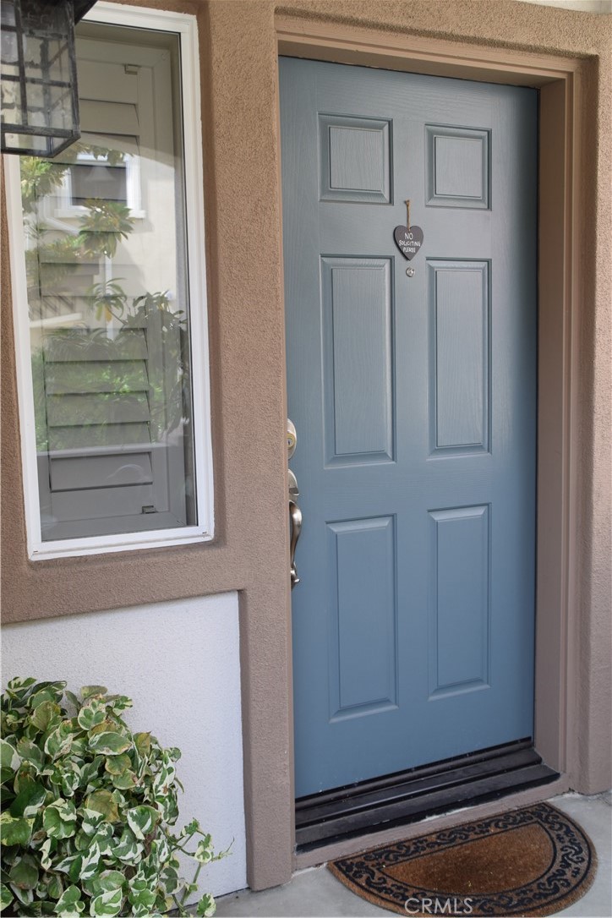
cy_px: 459
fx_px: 956
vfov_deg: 51.3
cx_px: 306
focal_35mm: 38
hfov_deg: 35.5
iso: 400
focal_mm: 25
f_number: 6.3
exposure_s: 1/160
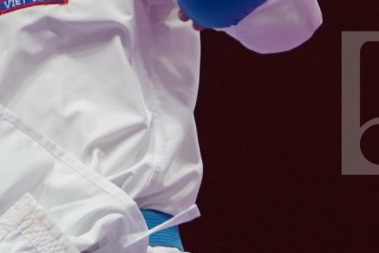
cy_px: 103
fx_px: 12186
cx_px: 149
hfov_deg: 1.8
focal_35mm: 1158
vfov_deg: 1.2
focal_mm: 207
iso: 2500
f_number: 4
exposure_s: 1/1000
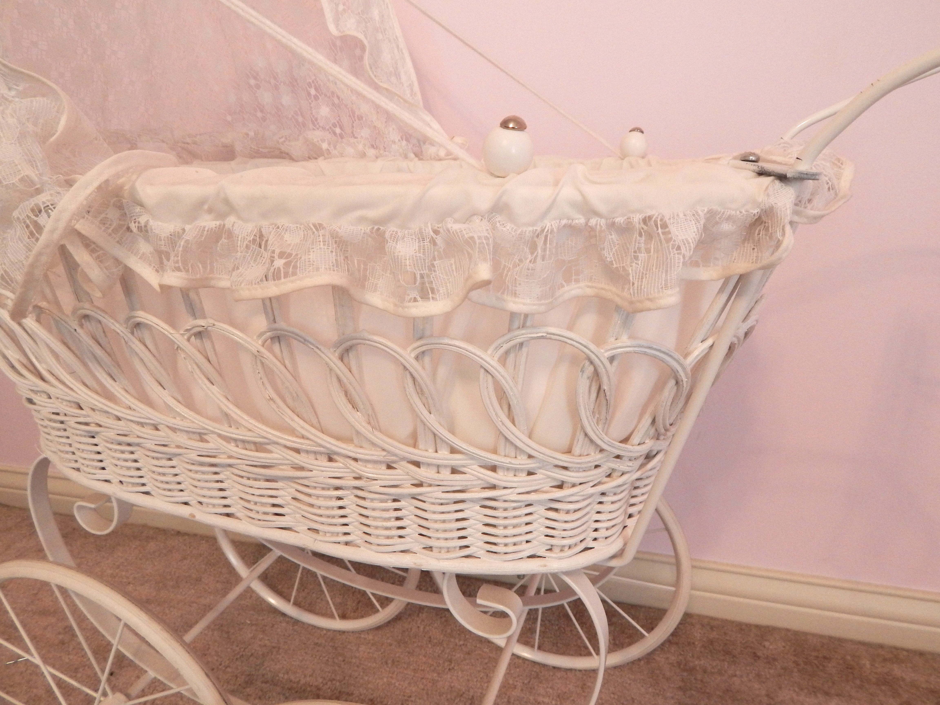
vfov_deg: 58.9
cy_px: 352
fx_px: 625
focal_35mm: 23
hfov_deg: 73.9
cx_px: 470
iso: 400
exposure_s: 1/50
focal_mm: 4
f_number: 3
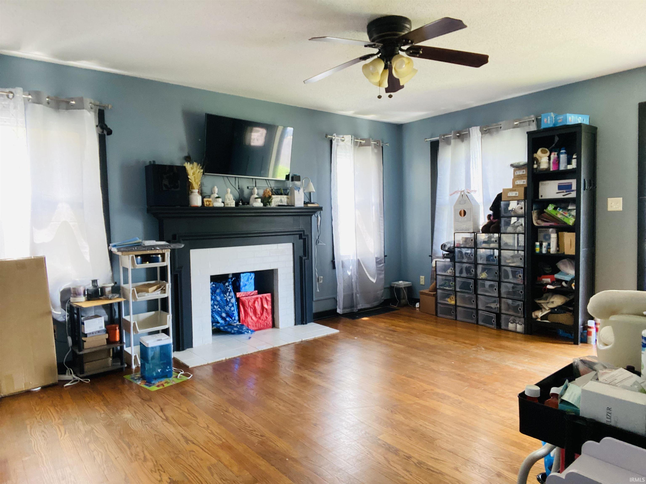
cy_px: 242
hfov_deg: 73.9
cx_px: 323
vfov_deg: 58.9
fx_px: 429
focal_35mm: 23
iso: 400
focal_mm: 2.71
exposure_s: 1/40
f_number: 2.2
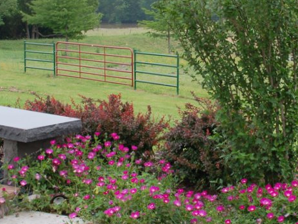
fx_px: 766
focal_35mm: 89
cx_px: 201
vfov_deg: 16.5
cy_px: 63
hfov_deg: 21.9
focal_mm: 28
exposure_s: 1/250
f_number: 8
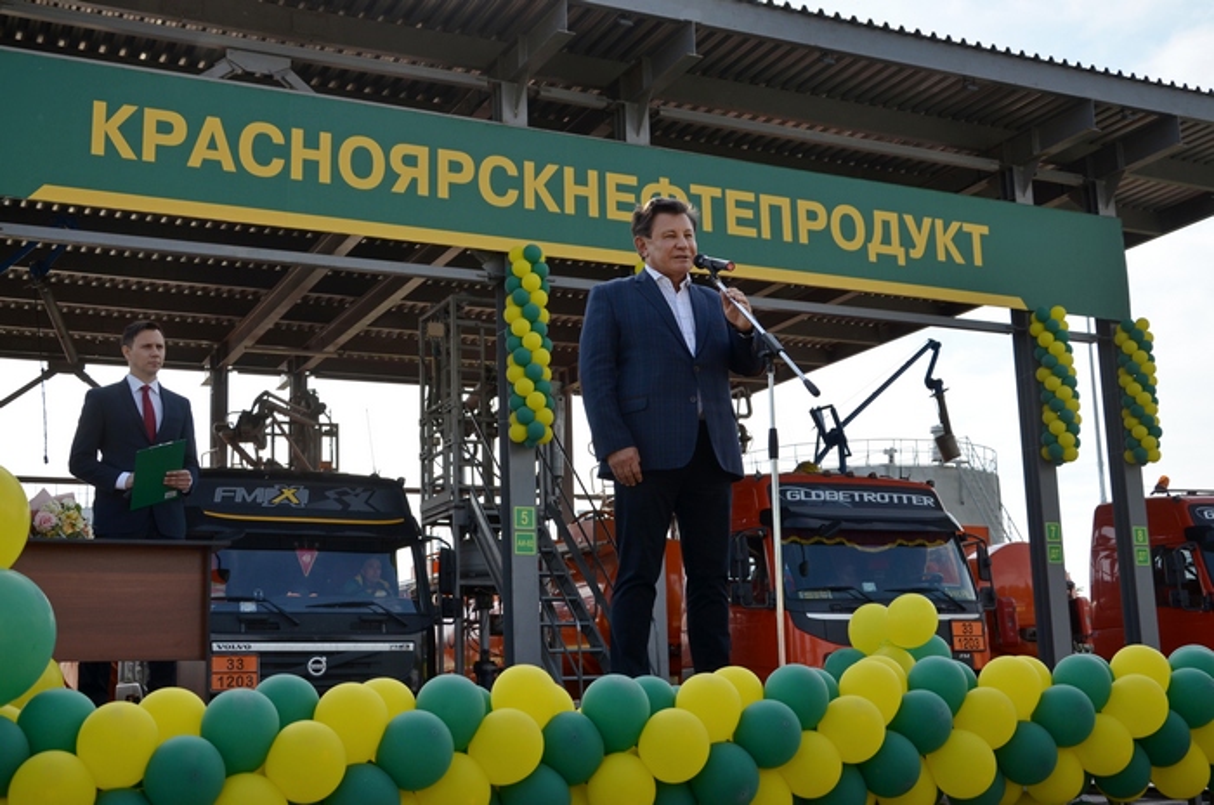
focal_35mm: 45
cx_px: 607
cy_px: 402
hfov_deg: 43.7
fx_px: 1515
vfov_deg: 29.8
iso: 200
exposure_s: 1/640
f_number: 5.6
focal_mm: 30
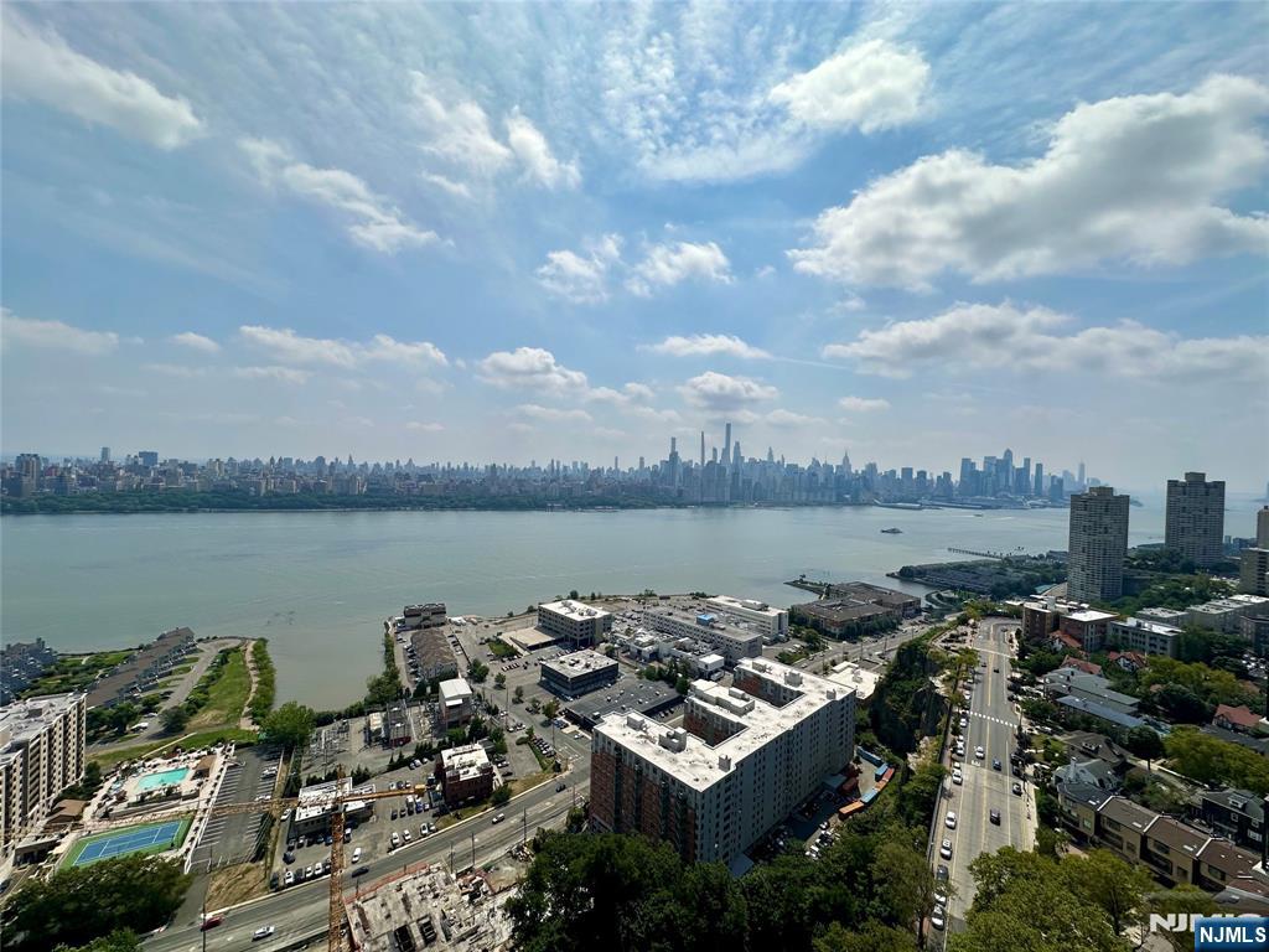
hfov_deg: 102.1
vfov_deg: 85.7
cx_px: 634
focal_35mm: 14
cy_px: 476
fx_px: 513
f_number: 2.2
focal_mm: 2.22
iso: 50
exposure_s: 1/6494
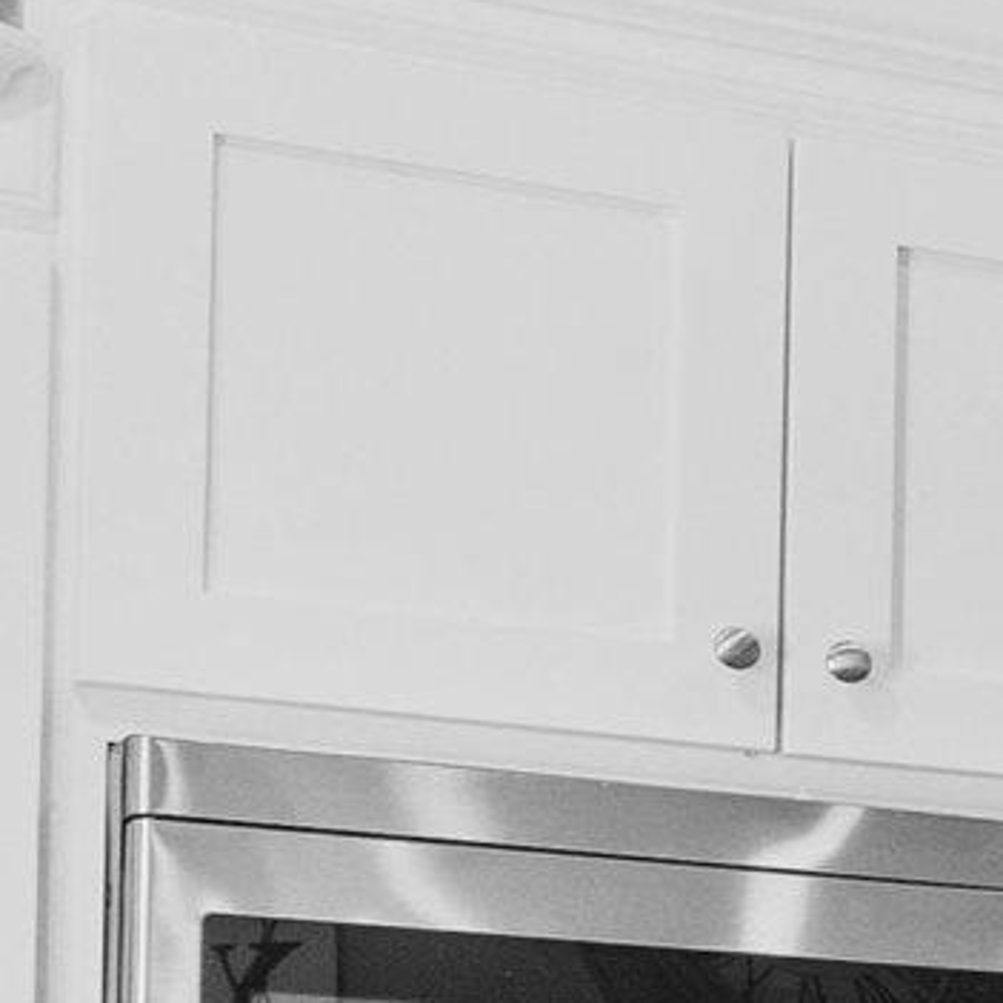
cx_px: 3635
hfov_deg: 8.2
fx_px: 5114
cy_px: 1446
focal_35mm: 156
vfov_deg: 10.8
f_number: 5
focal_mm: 14
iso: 100
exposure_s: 1/13
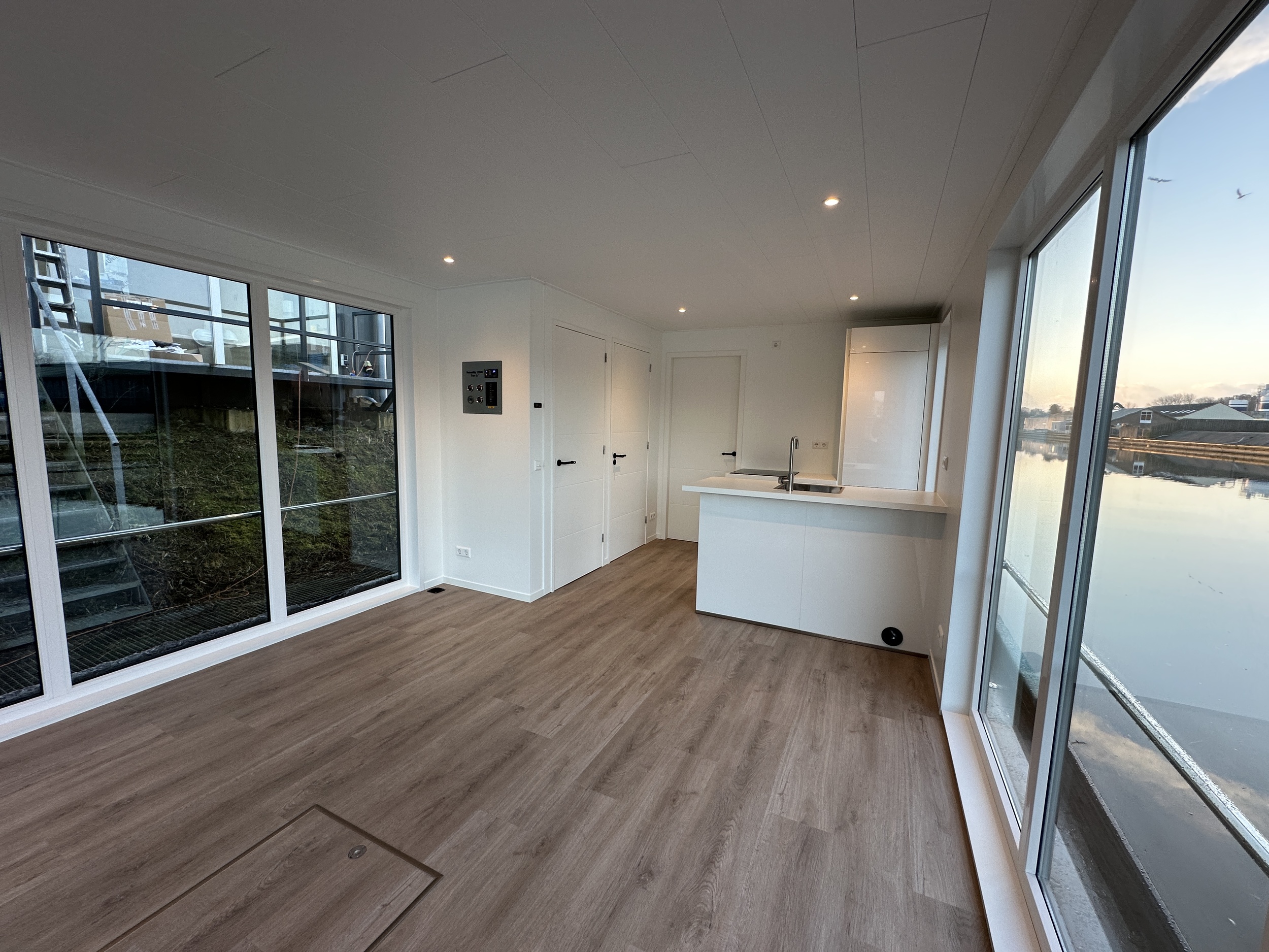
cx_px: 634
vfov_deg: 85.7
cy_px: 476
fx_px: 513
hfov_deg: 102.1
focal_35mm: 14
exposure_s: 1/100
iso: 100
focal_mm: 2.22
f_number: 2.2
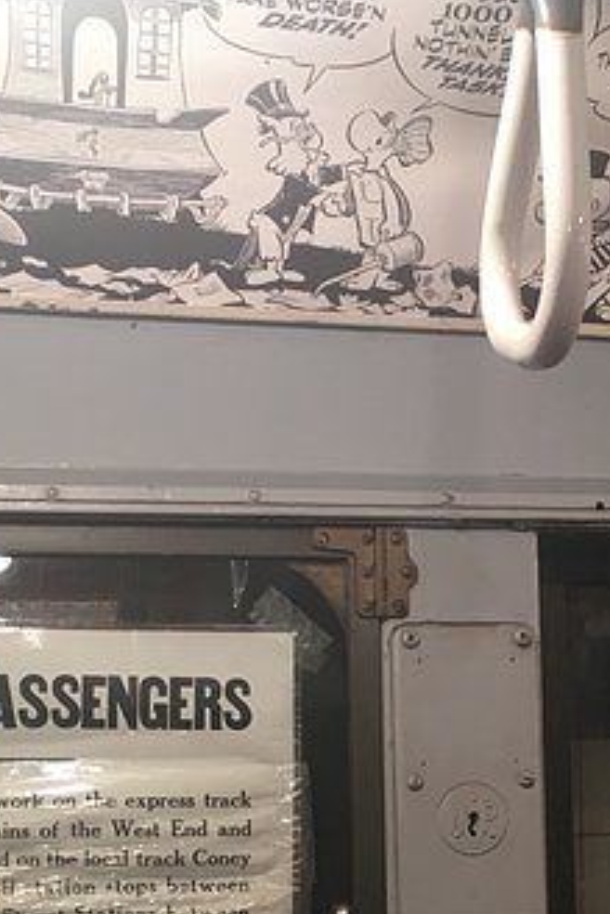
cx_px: 560
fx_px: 1752
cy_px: 681
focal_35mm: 69
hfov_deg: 19.4
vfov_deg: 28.8
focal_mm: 4.15
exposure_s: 1/30
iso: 64
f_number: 2.2
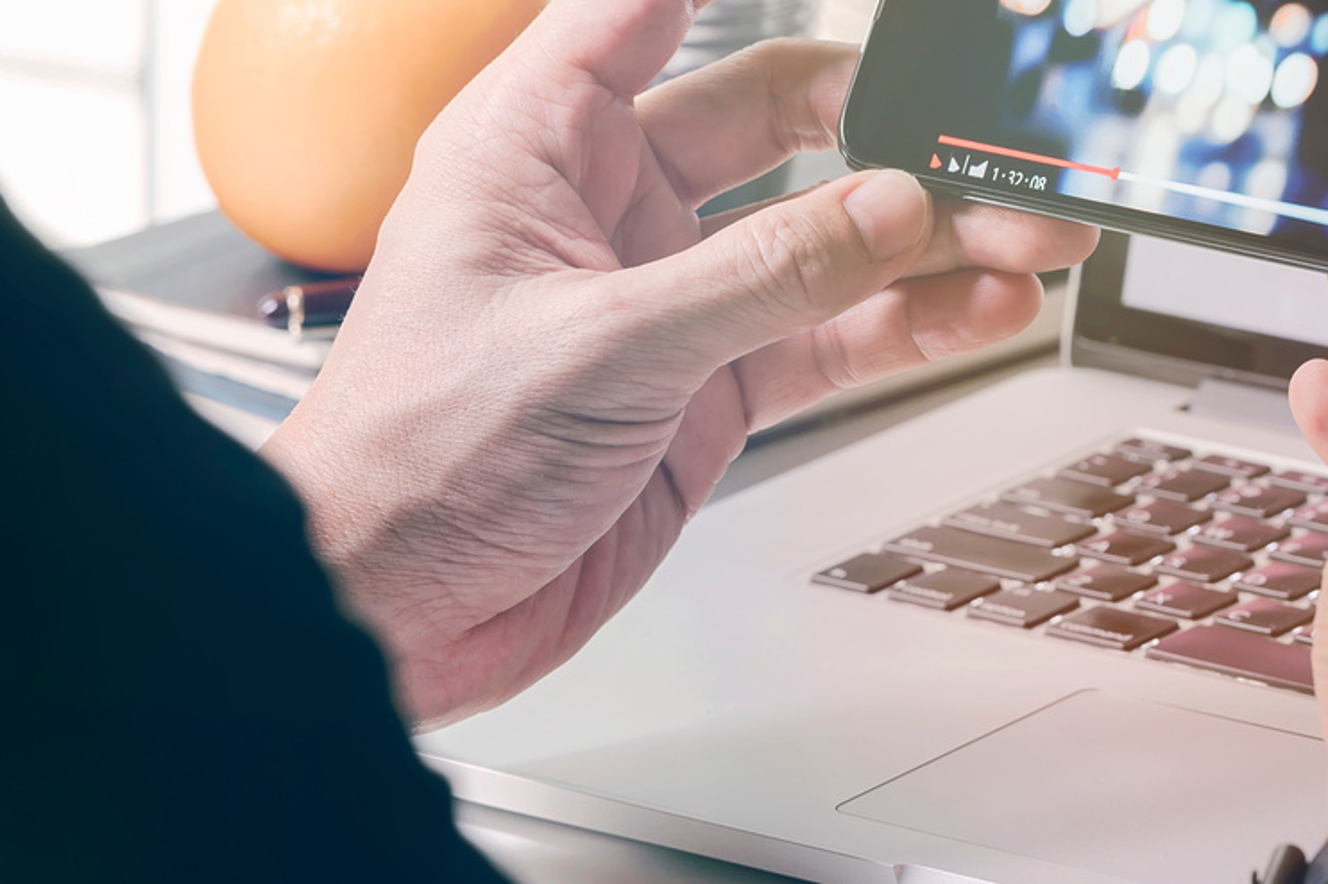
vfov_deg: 6.4
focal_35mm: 214
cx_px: 1339
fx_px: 7890
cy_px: 276
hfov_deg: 9.6
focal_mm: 105
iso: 320
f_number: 8
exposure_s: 1/6
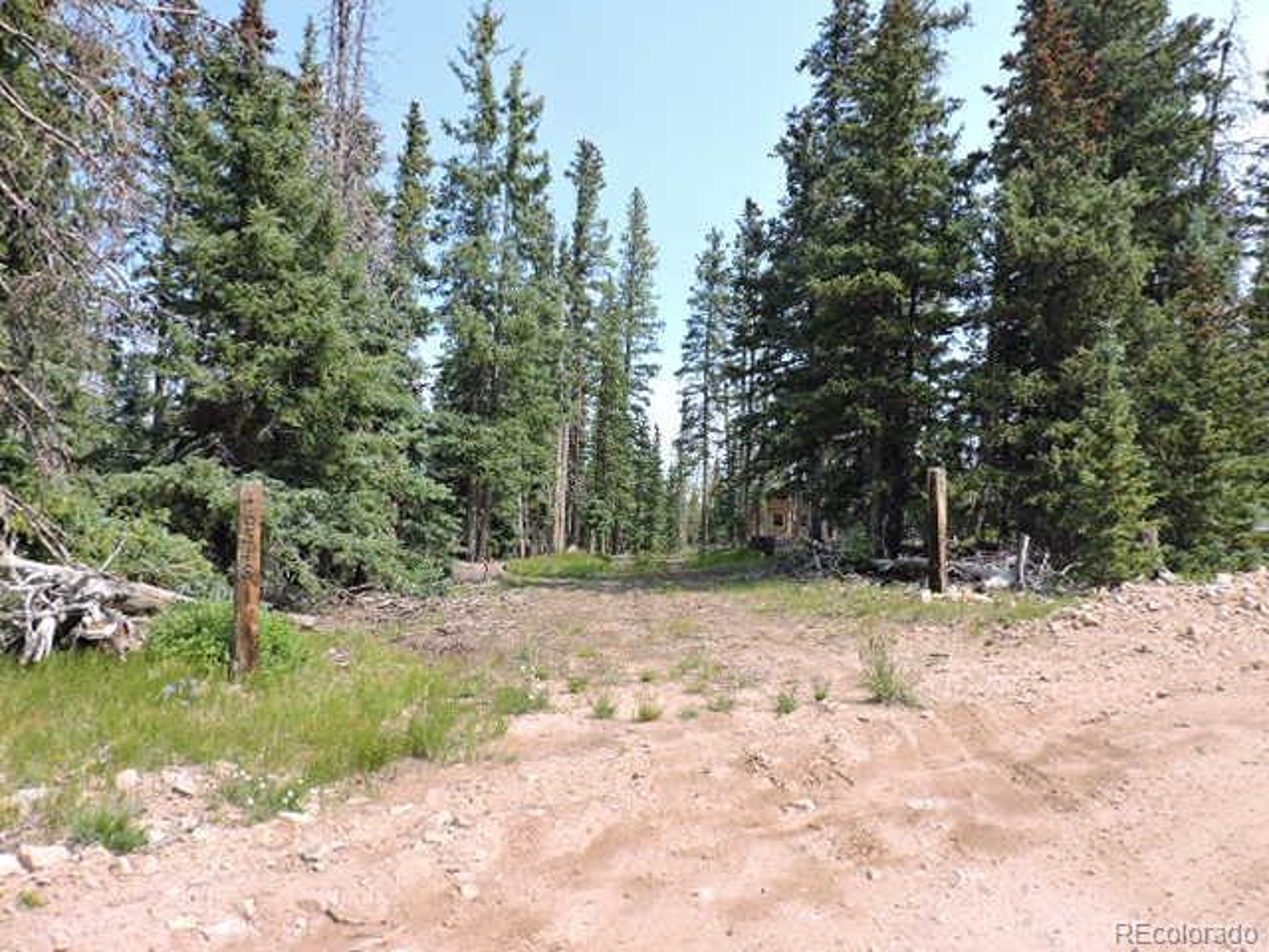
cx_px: 634
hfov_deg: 71.6
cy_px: 476
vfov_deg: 56.8
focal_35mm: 24
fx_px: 880
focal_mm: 4.3
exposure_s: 1/500
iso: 100
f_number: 3
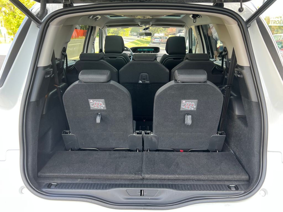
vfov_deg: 53.1
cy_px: 106
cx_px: 142
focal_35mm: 26
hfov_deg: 67.3
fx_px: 213
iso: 80
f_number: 1.5
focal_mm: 5.7
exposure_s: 1/121
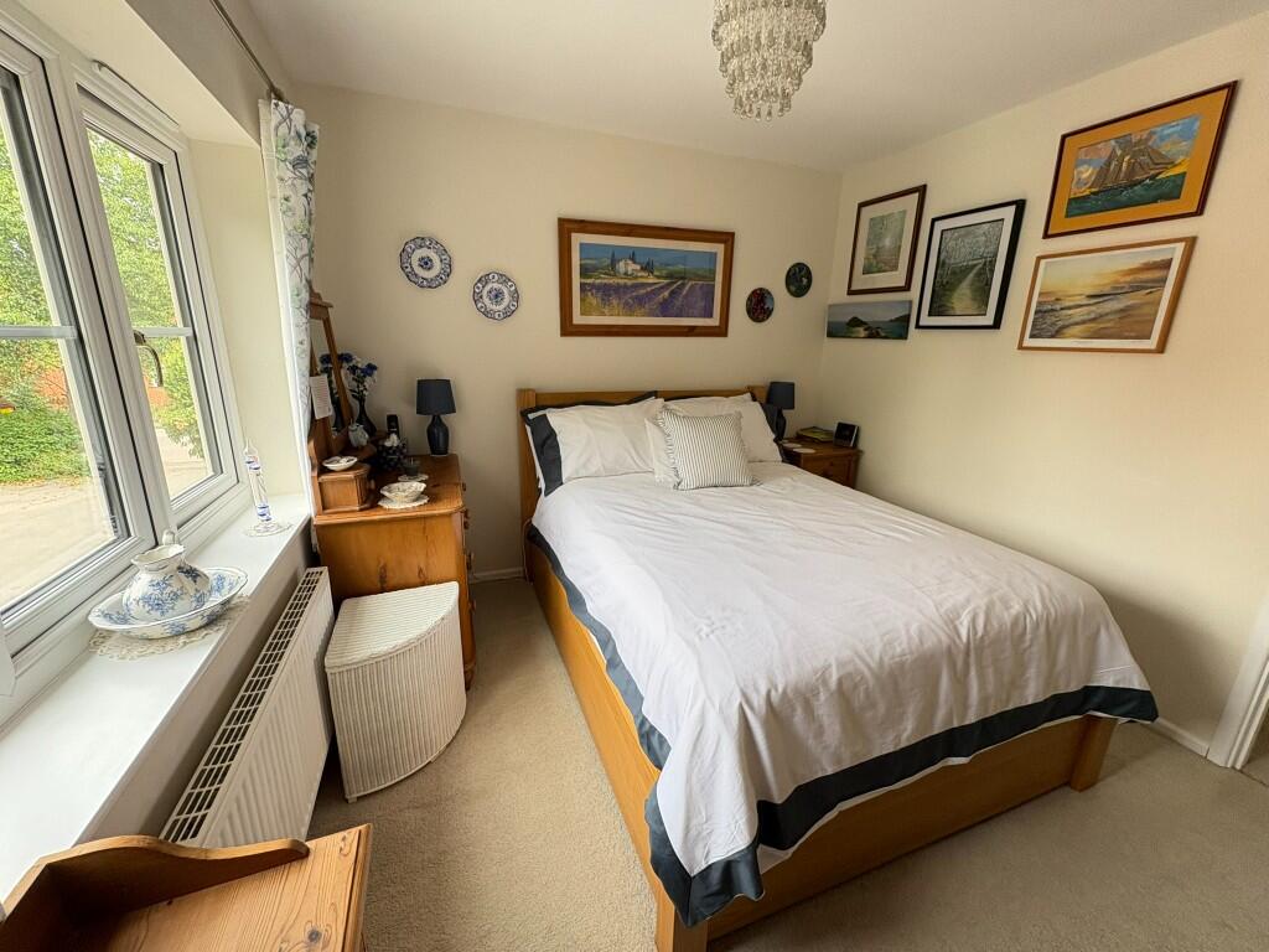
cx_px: 634
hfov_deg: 102.1
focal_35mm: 14
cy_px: 476
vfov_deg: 85.7
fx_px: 513
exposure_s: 1/99
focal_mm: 2.22
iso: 125
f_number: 2.2
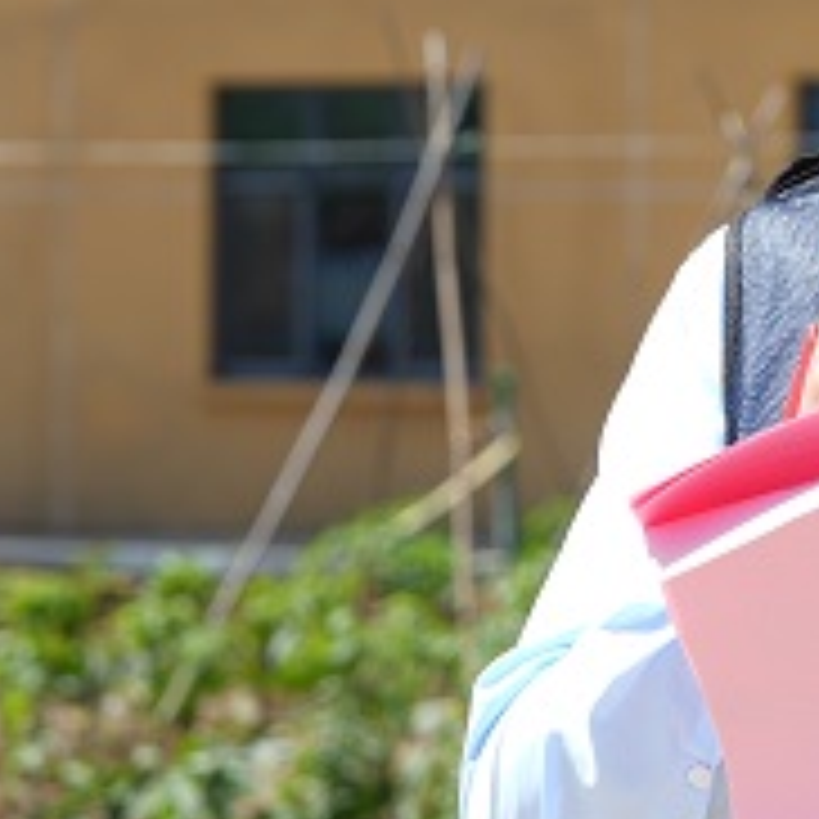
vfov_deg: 6.5
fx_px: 7227
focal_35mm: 270
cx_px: 1184
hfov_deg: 6.4
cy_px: 202
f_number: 5.6
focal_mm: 70
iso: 50
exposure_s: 1/160
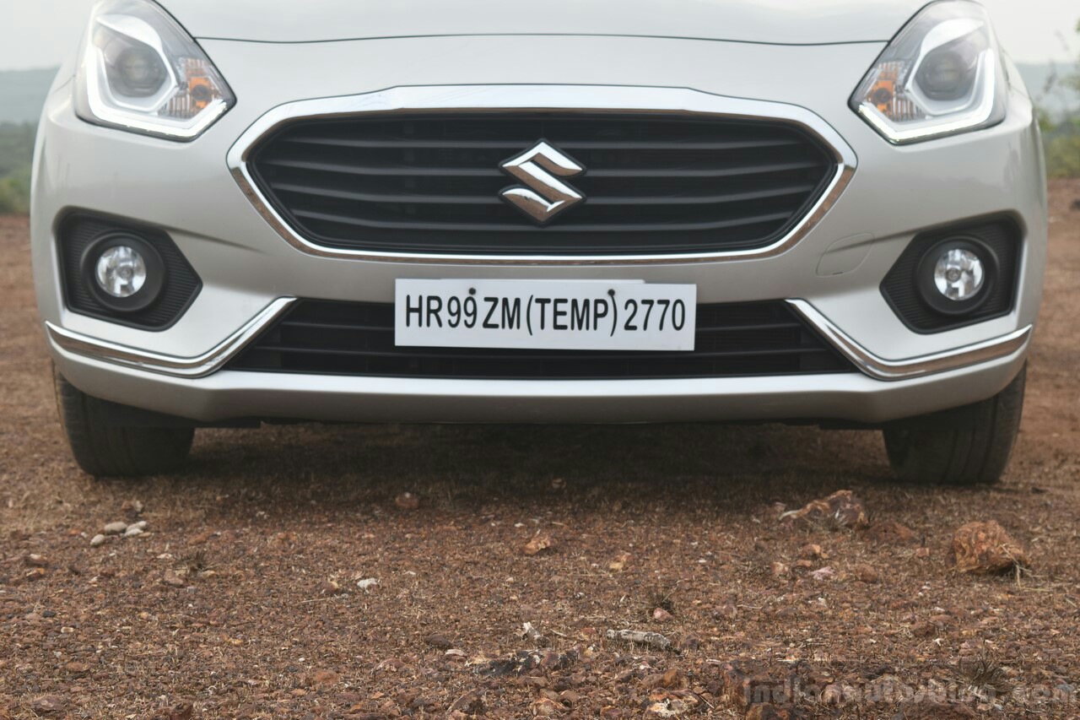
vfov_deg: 18.9
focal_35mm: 72
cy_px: 360
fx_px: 2160
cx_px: 540
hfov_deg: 28.1
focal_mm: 48
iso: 400
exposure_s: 1/160
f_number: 6.3
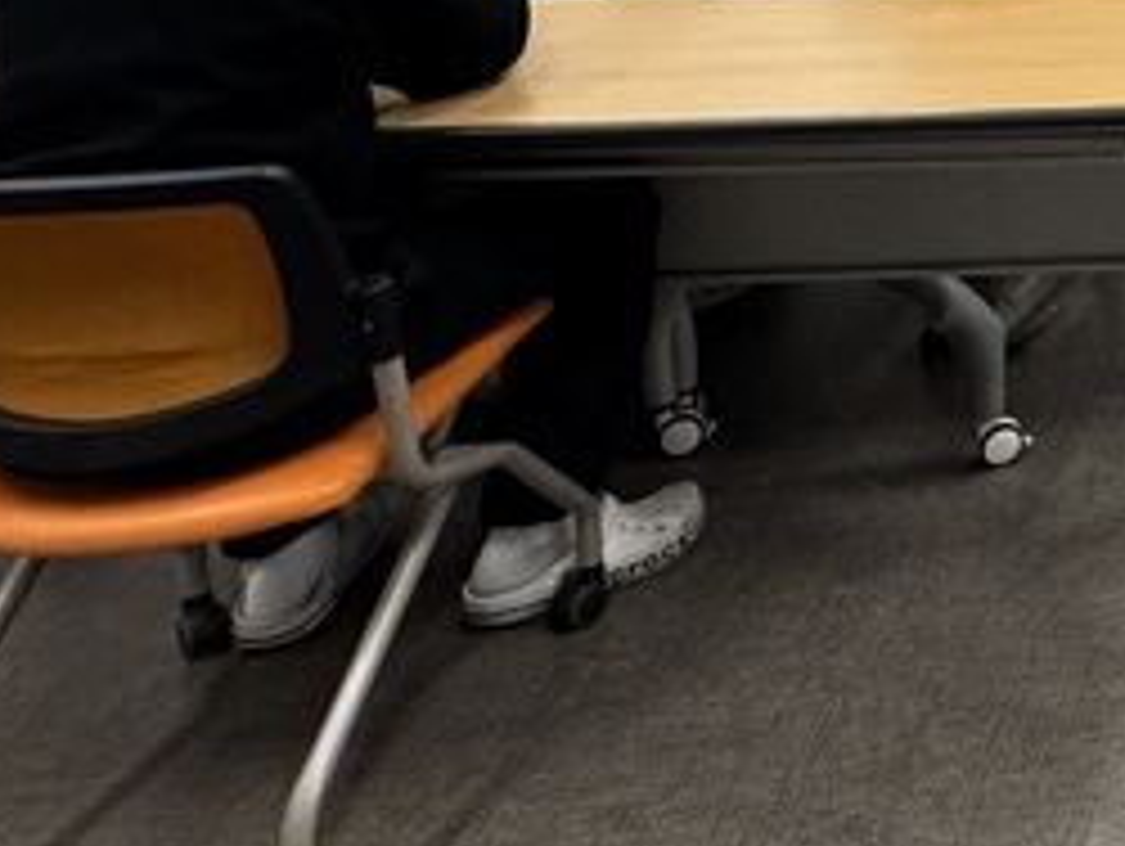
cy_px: -382
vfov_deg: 22.1
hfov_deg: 25.2
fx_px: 1822
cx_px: 1724
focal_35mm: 56
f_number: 2.2
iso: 200
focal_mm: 2.22
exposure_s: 1/120
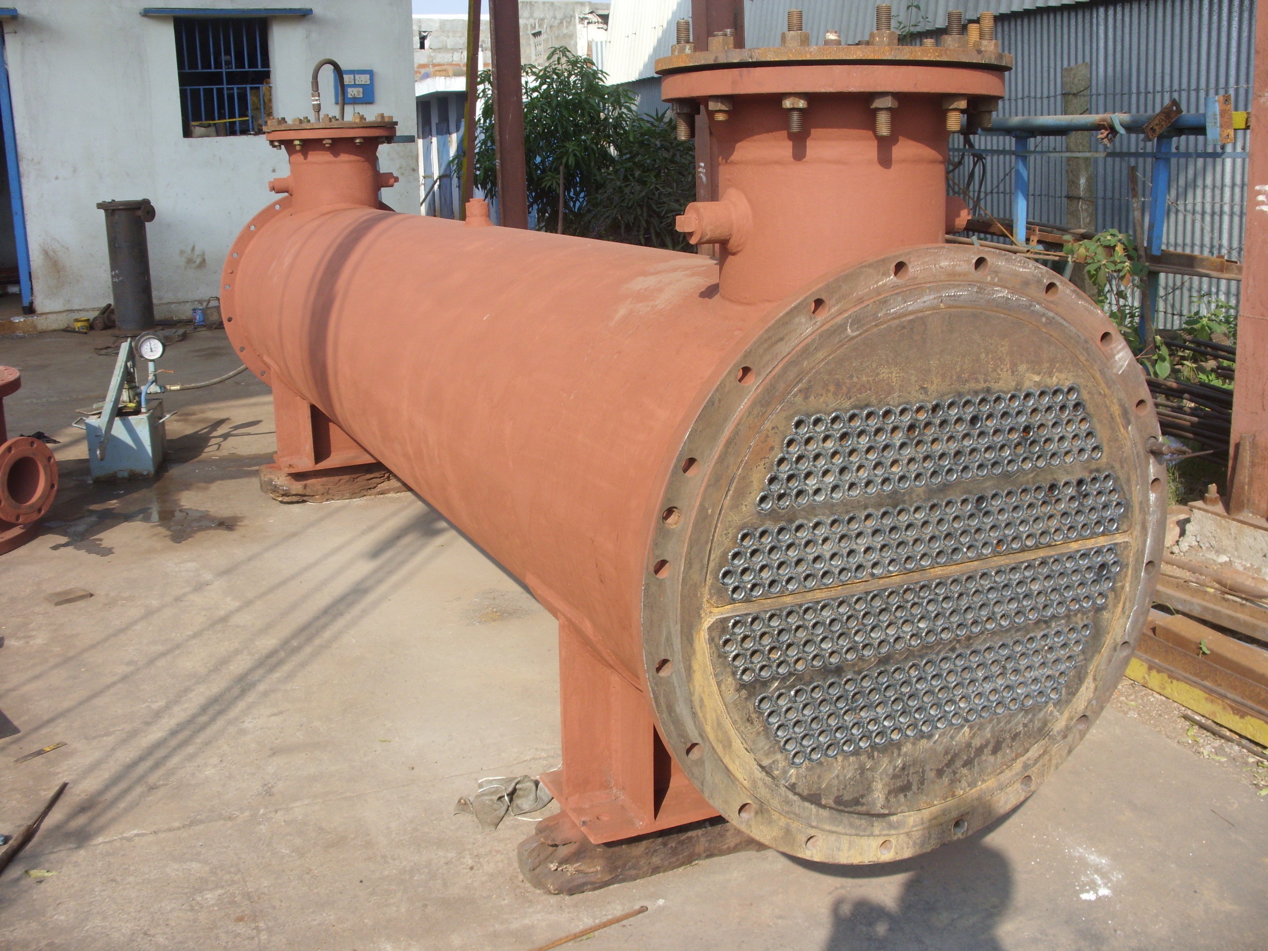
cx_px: 634
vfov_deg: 31.5
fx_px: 1685
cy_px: 476
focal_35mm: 46
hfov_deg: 41.2
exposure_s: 1/228
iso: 50
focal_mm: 7.6
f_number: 5.1
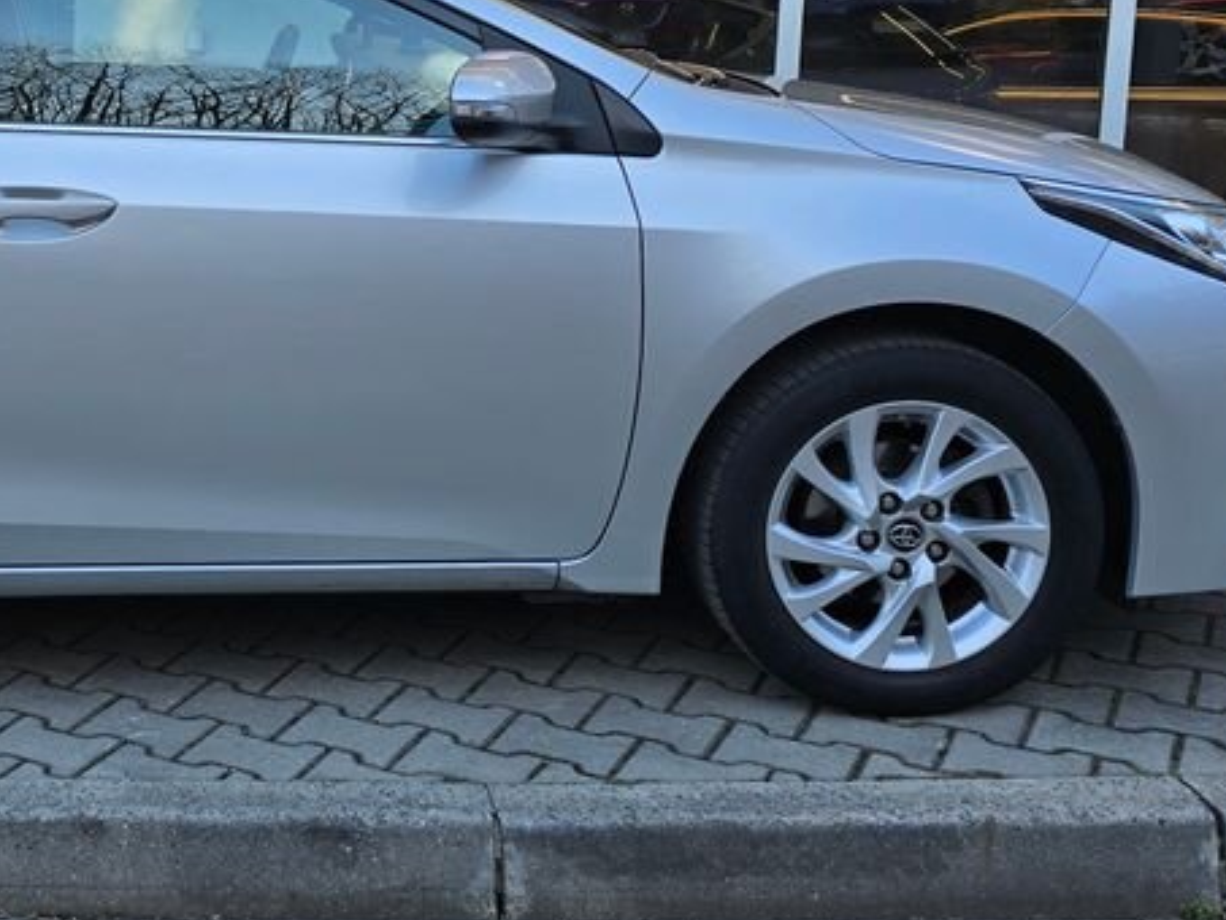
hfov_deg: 34.1
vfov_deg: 27.4
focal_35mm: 52
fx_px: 1842
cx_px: 54
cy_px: 154
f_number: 1.7
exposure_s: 1/140
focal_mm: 6.3
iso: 12
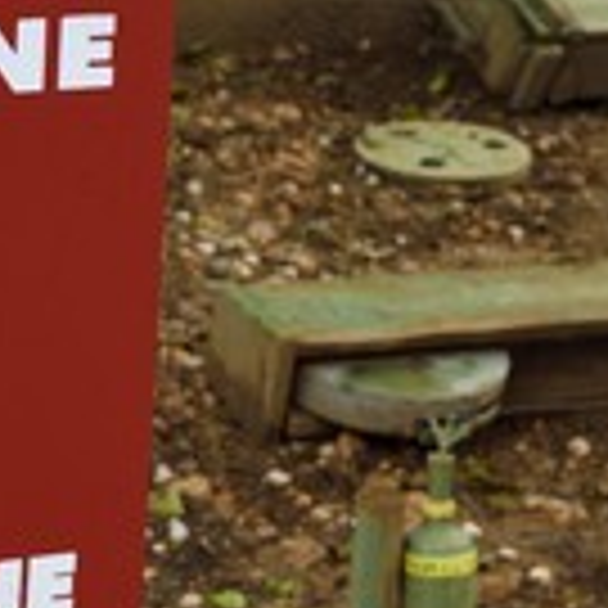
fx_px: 2524
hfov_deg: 13.6
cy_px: 473
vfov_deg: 13.7
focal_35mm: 127
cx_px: 54
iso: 200
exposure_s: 1/160
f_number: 9
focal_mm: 48
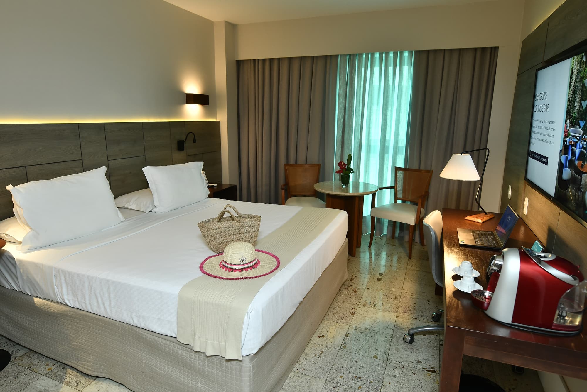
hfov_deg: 81.2
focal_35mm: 21
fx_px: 342
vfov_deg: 59.5
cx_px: 294
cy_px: 196
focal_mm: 14
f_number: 3.2
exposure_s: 1/60
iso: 320
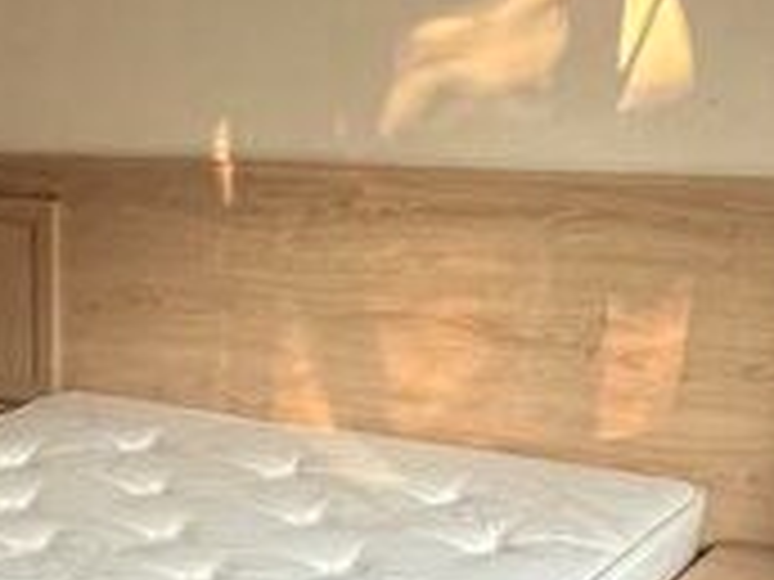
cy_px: 416
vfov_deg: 27.2
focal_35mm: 53
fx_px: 1185
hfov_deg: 31.4
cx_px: -112
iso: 200
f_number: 1.8
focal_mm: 1.57
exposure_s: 1/100
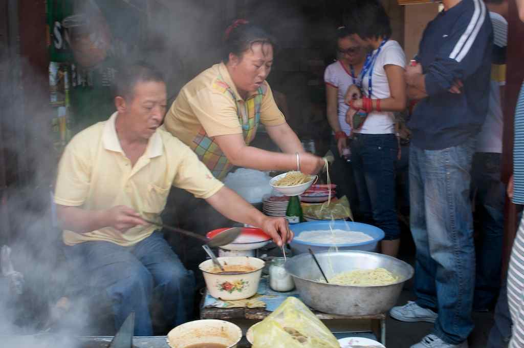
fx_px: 588
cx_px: 262
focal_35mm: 40
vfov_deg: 32.9
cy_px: 174
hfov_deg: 48.0
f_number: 9
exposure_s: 1/50
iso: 400
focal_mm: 27
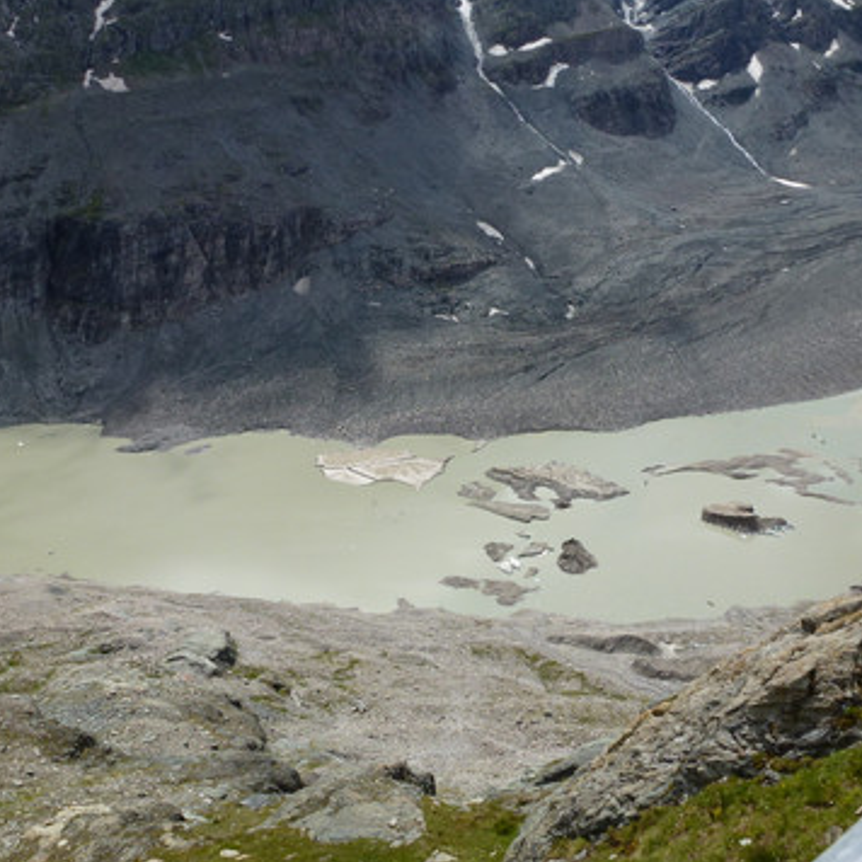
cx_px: 421
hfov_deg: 52.5
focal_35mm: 31
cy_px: 427
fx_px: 873
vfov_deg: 52.5
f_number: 4
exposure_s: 1/1000
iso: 100
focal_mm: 4.3
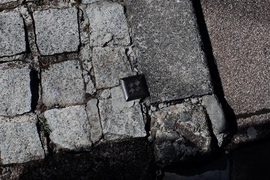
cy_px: 90
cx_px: 135
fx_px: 352
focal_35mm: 47
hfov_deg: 41.9
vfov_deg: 28.6
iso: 400
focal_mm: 18.3
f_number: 7.1
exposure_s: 1/3000
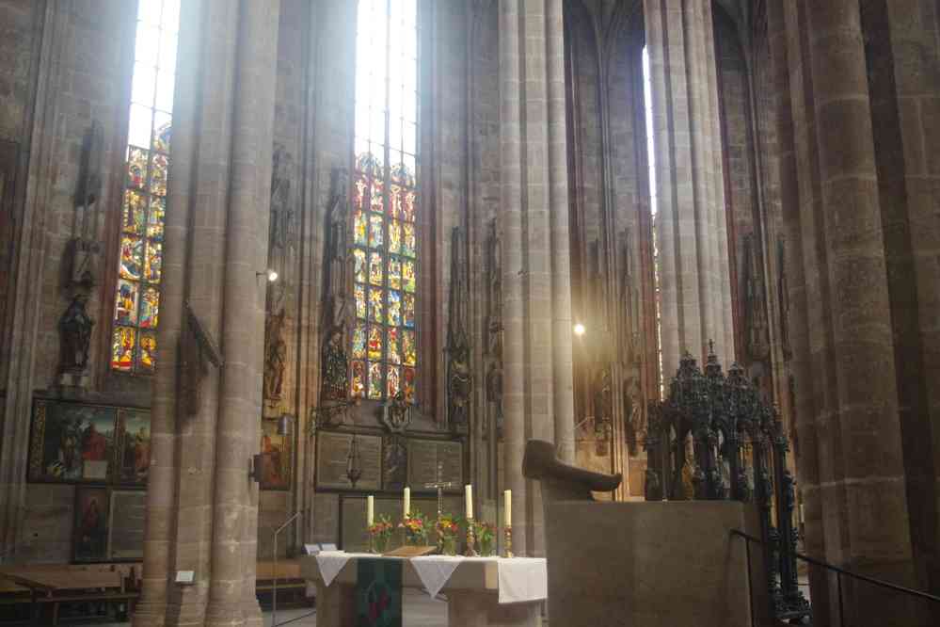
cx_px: 470
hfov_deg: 55.1
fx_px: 901
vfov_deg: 38.4
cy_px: 314
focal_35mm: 34
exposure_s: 1/25
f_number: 4
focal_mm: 23
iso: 3200
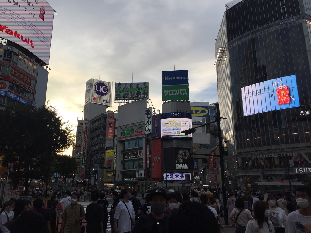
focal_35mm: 29
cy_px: 116
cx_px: 156
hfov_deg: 61.7
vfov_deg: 48.2
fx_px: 261
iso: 32
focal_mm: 4.15
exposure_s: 1/746
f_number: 2.2
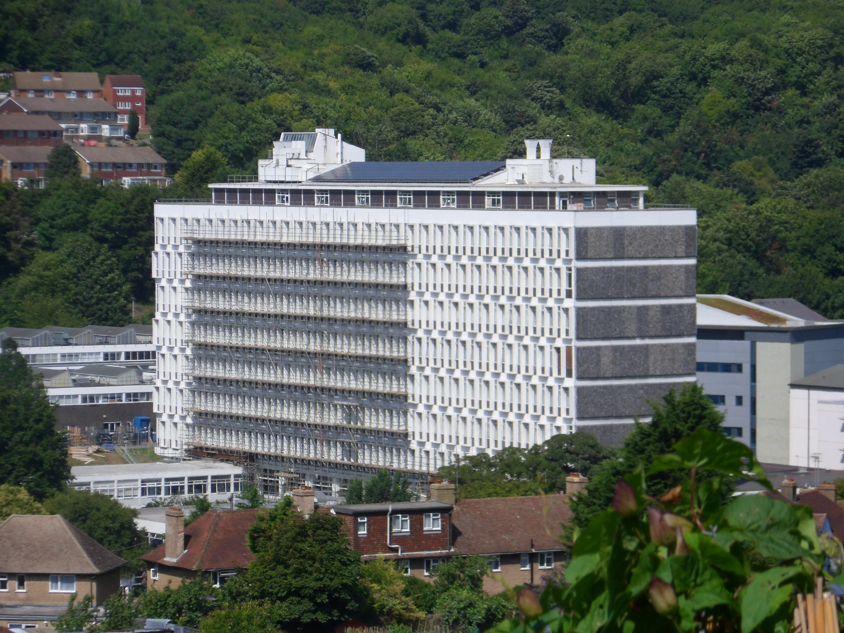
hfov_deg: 12.2
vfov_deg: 9.2
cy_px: 316
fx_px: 3950
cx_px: 422
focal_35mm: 162
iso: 80
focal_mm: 28.7
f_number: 5.5
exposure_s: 1/750
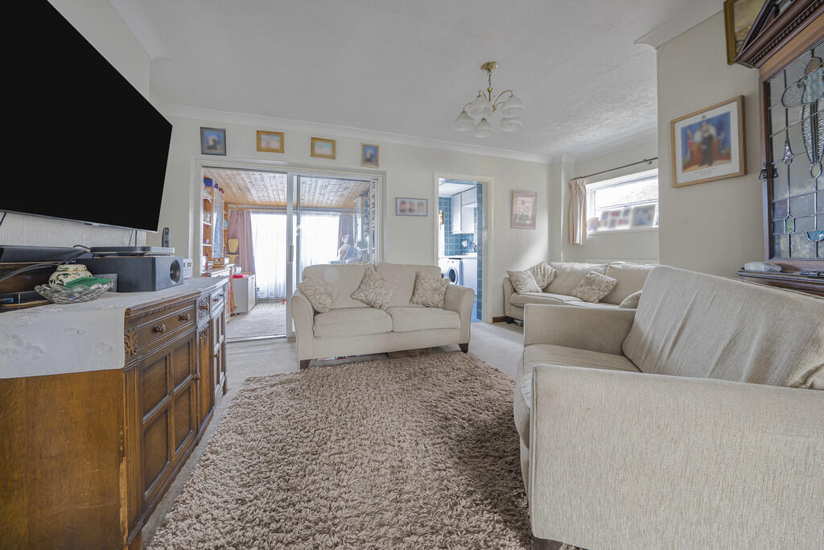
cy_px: 275
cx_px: 412
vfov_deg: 90.0
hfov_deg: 112.6
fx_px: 275
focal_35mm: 12
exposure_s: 1/1.25
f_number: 10
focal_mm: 12
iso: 320
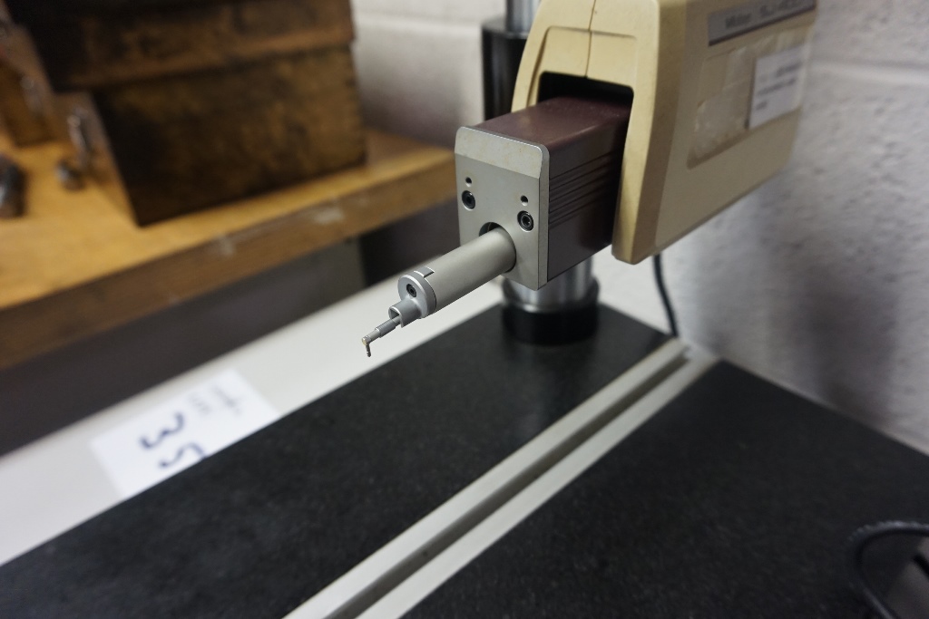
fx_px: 619
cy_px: 310
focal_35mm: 24
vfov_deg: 53.1
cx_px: 464
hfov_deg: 73.7
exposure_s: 1/60
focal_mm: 16
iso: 1250
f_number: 4
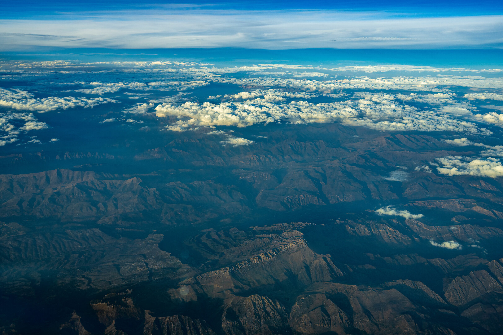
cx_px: 252
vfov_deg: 37.9
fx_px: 489
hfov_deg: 54.4
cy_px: 168
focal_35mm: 35
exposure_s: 1/400
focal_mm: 35
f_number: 6.3
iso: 100
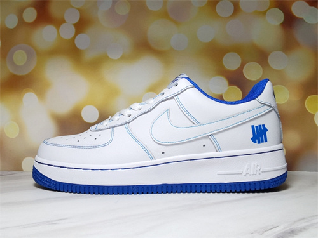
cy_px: 119
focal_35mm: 29
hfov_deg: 61.7
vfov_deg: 48.2
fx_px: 266
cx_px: 159
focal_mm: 2.26
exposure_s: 1/414
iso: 50
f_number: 2.2
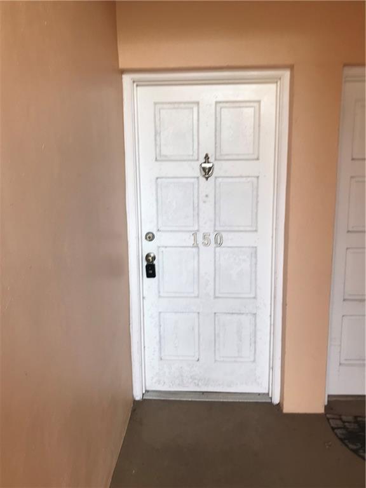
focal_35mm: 28
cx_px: 183
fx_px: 395
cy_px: 244
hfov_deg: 49.7
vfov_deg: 63.4
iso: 25
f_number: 1.8
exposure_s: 1/60
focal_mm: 3.99
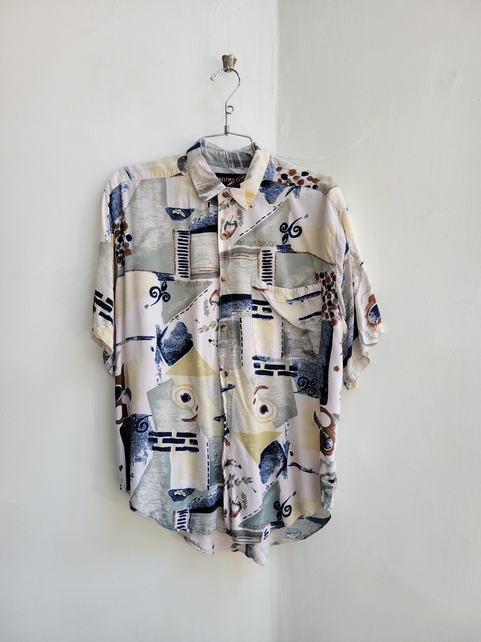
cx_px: 240
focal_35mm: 26
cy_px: 321
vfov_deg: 67.3
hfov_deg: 53.1
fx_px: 482
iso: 40
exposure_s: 1/168
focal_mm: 5.4
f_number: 1.8
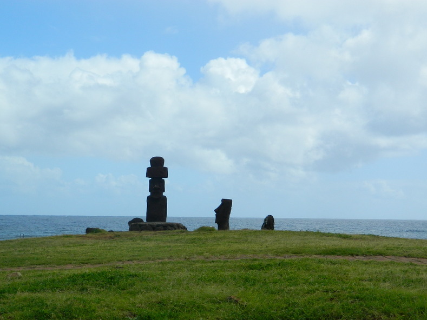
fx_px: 913
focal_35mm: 74
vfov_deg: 19.9
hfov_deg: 26.3
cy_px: 206
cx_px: 199
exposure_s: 1/800
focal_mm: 10.2
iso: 80
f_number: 3.8
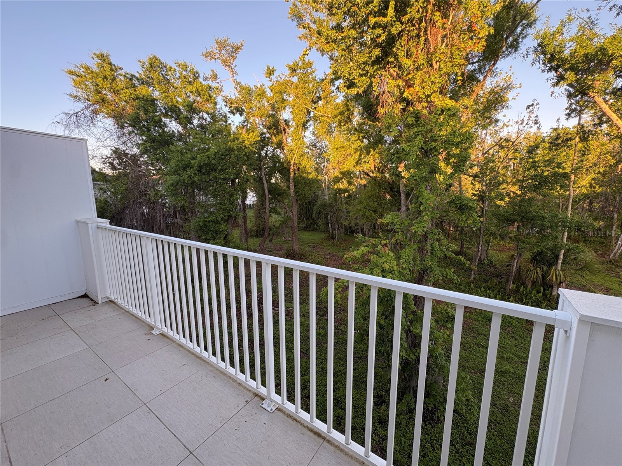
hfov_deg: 102.1
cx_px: 311
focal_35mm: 14
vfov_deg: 85.7
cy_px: 233
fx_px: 252
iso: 64
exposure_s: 1/99
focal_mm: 2.22
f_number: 2.2
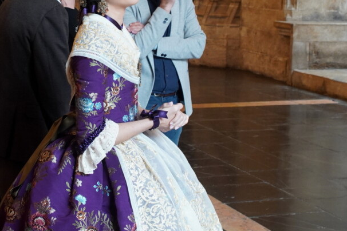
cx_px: 96
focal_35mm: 104
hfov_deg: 19.5
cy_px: 51
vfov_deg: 13.1
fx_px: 1002
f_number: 5
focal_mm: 35
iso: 1250
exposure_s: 1/60
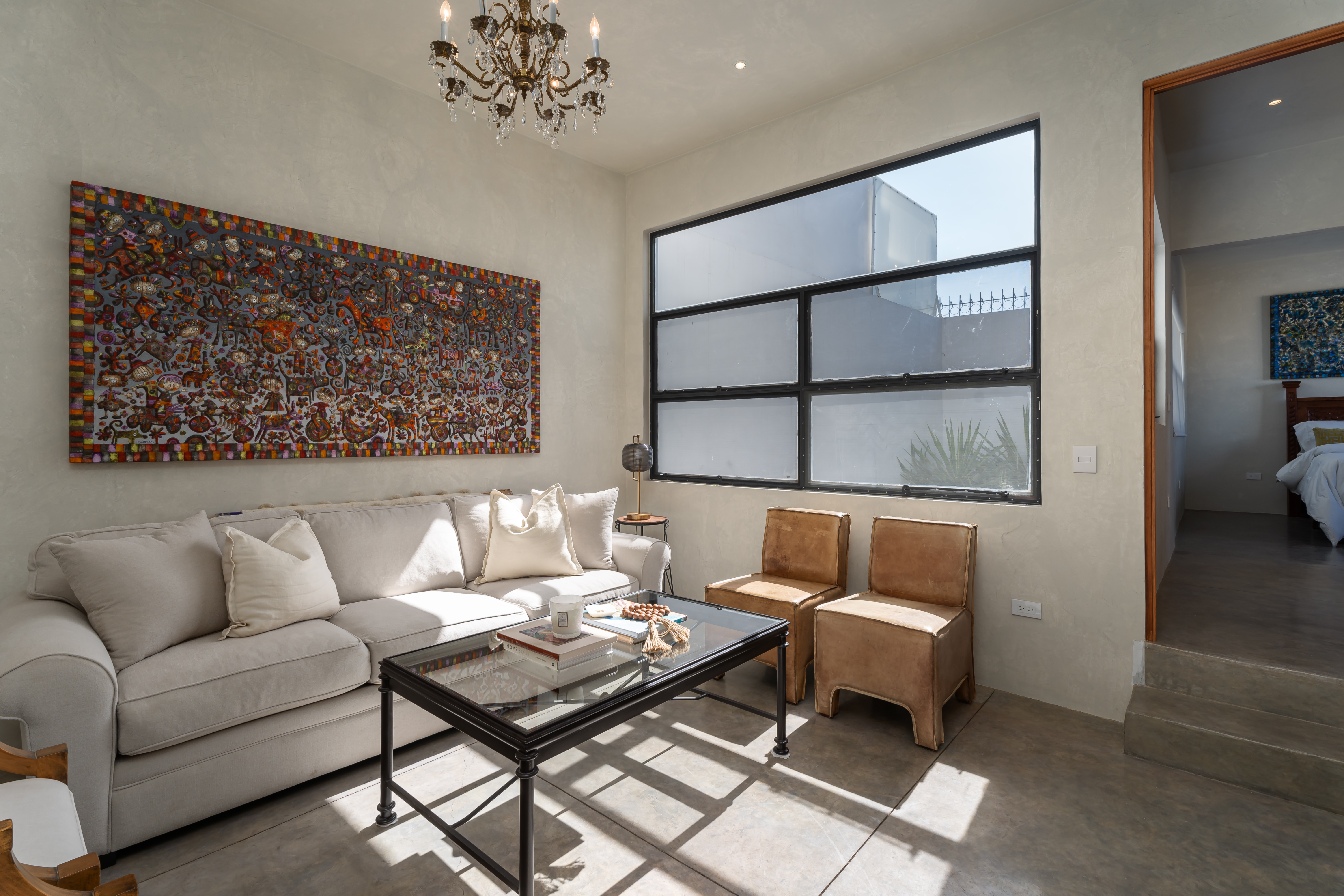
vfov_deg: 73.7
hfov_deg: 96.7
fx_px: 597
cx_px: 672
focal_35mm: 16
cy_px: 448
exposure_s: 1/160
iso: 200
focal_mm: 16
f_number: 10
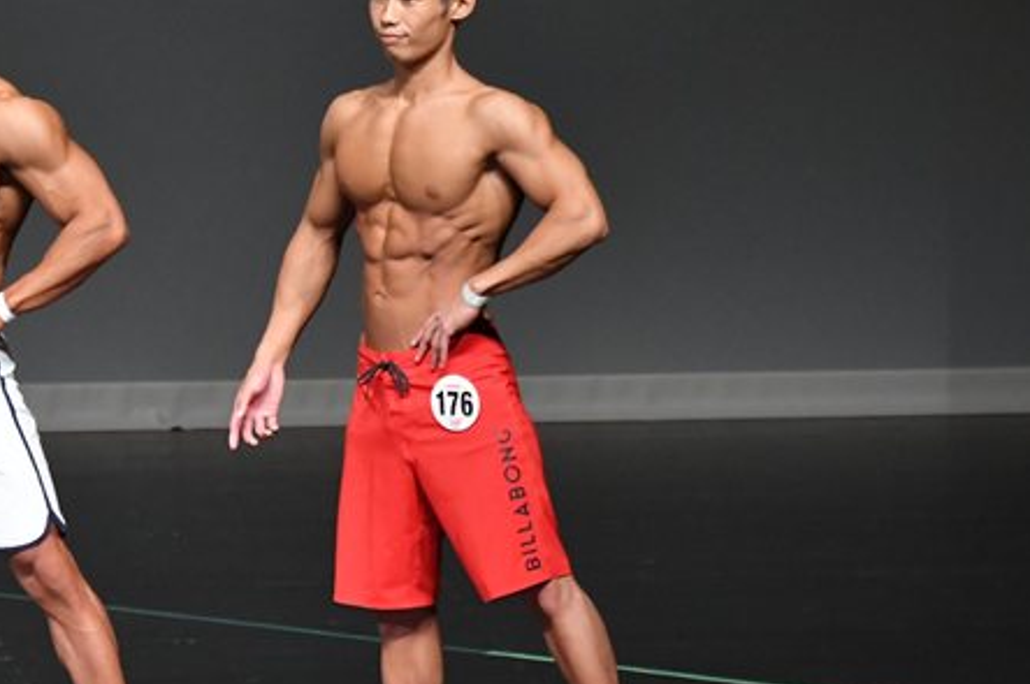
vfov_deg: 2.6
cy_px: 371
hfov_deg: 3.9
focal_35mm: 524
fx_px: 14975
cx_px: 180
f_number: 5.6
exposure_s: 1/400
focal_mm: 200
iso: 5000
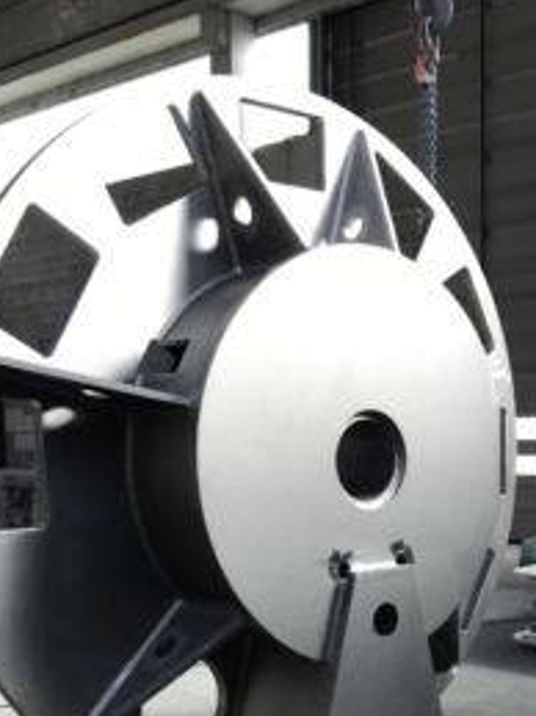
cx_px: 413
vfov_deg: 34.4
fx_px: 1116
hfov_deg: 26.6
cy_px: 575
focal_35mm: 54
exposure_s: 1/105
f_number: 1.8
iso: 20
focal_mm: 3.99
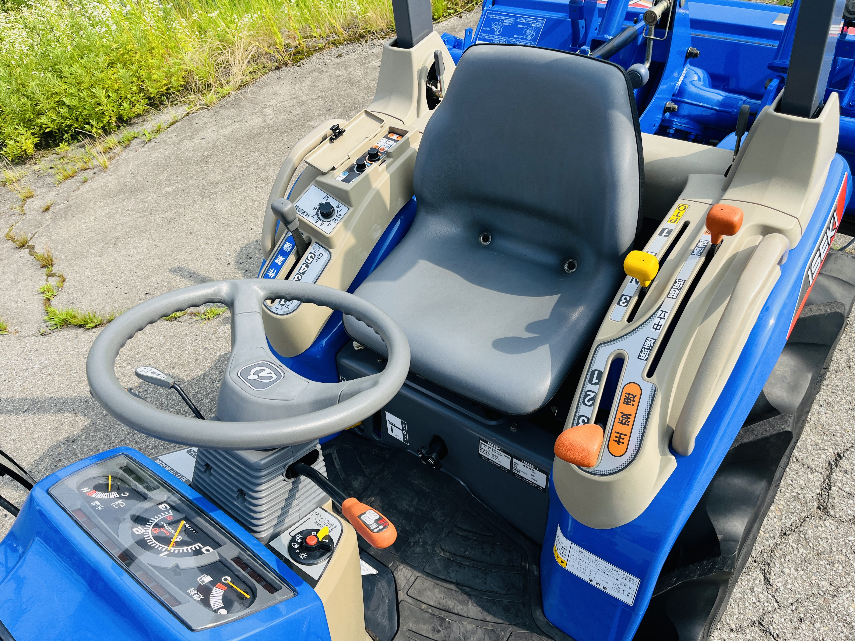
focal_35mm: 26
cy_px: 320
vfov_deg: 53.1
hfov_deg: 67.3
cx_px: 428
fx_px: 642
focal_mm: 5.1
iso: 50
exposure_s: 1/1600
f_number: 1.6
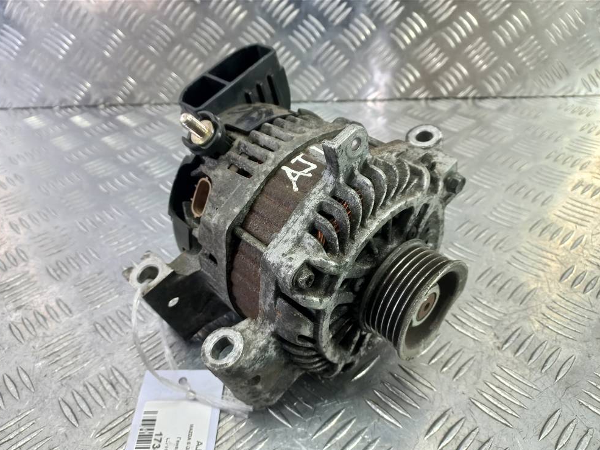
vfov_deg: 53.0
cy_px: 234
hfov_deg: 67.3
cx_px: 294
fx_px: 450
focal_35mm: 26
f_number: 1.8
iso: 80
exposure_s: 1/50
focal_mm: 4.6
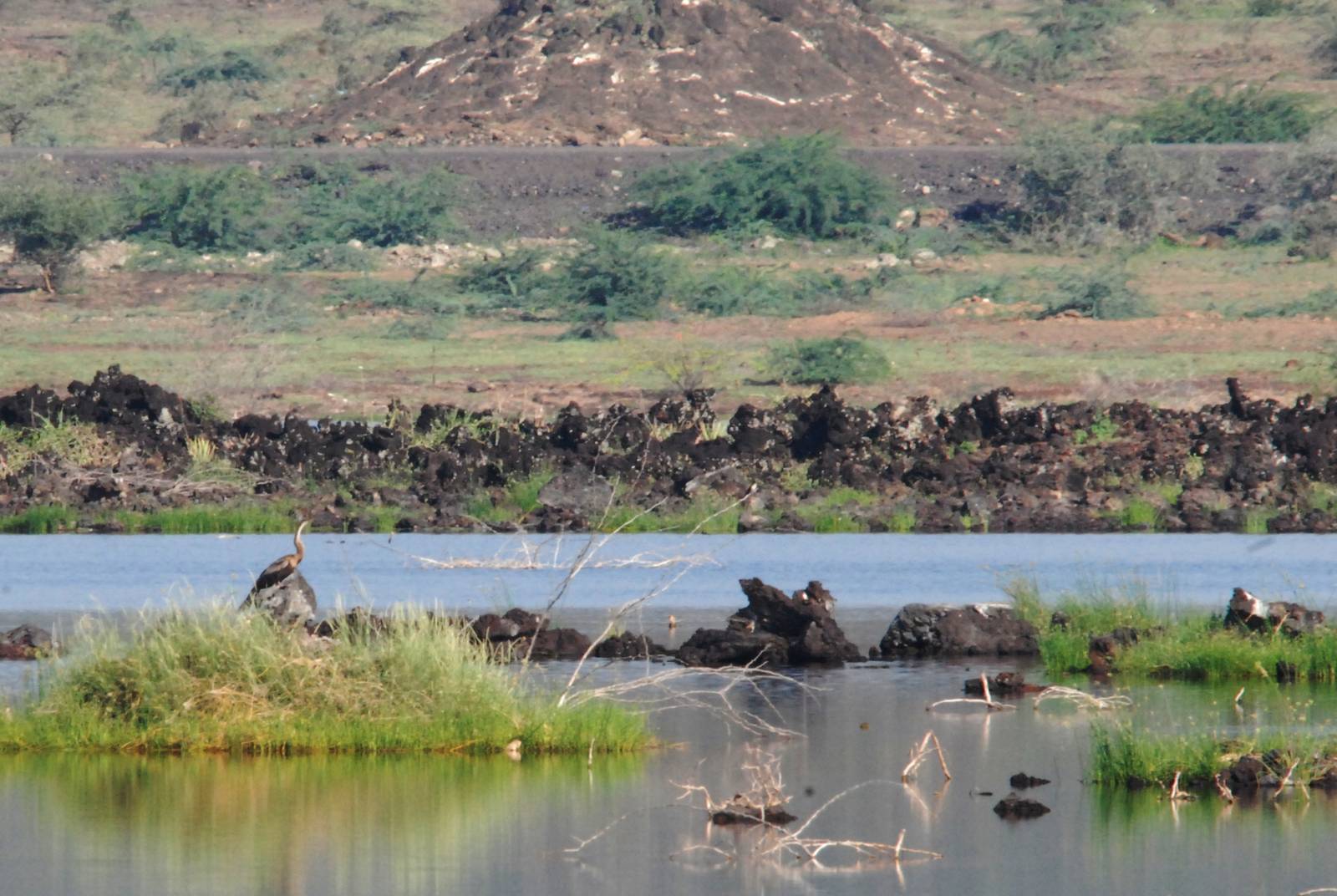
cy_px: 448
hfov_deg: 2.7
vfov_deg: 1.8
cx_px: 668
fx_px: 27895
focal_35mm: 750
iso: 1600
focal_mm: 500
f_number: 29
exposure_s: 1/160
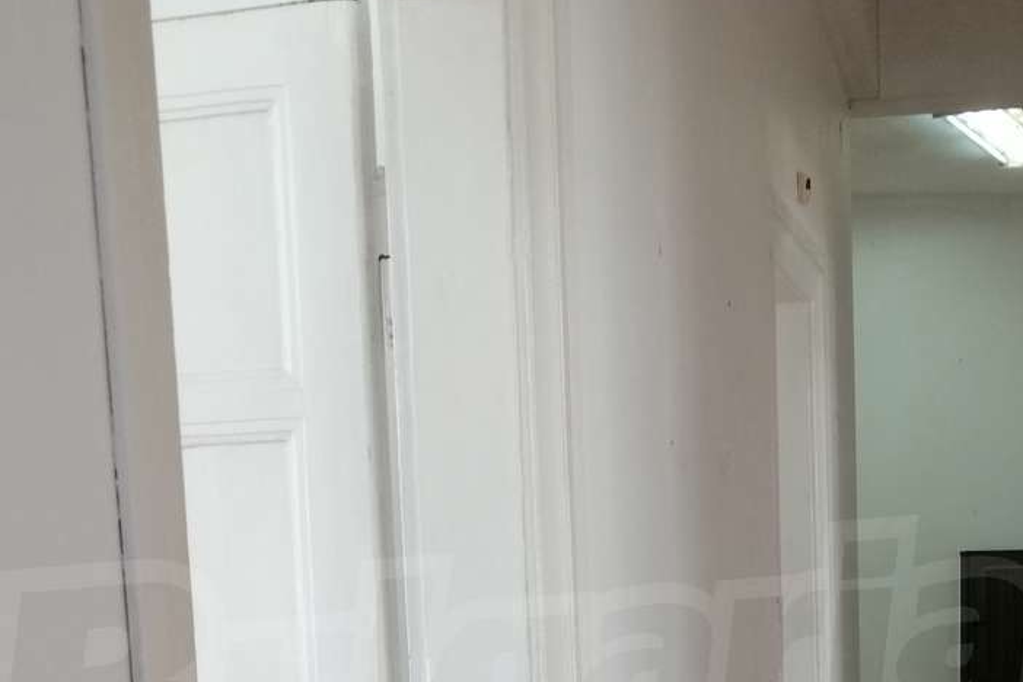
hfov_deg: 33.1
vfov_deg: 21.4
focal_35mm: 60
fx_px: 1705
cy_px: 759
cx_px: 697
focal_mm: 3.95
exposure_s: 1/50
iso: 125
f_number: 1.8
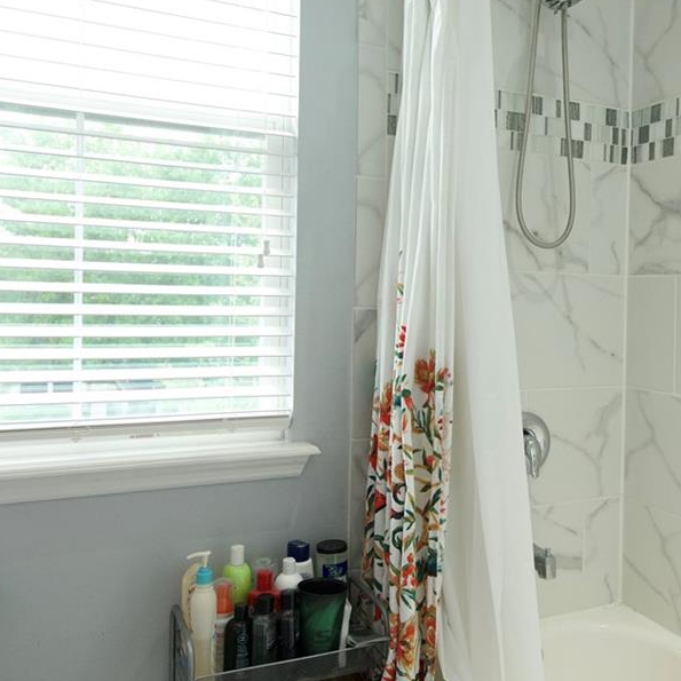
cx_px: 426
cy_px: 307
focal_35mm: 32
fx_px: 712
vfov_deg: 51.0
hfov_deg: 50.6
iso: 1600
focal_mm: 14
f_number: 4.5
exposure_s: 1/320
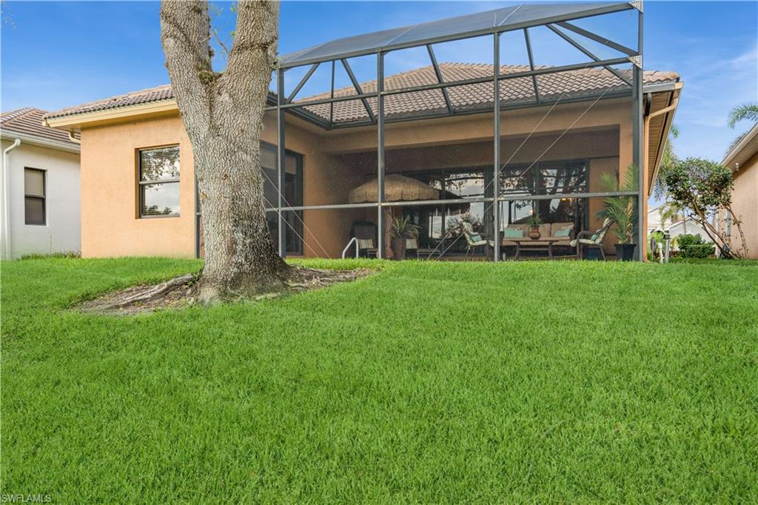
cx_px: 379
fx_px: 526
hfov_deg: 71.5
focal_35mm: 25
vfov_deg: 51.3
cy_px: 252
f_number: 8
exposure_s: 1/60
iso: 200
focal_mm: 25
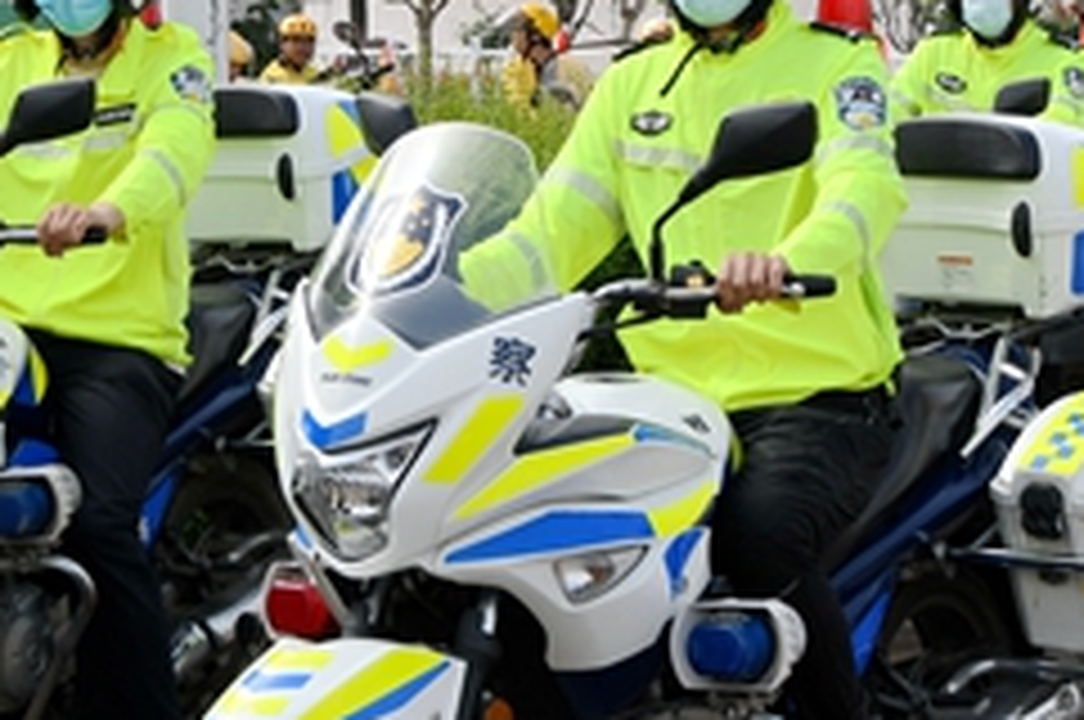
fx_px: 3999
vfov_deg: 10.2
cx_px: 621
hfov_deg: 15.4
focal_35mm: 133
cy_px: -47
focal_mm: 27
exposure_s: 1/1250
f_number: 5.6
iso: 250
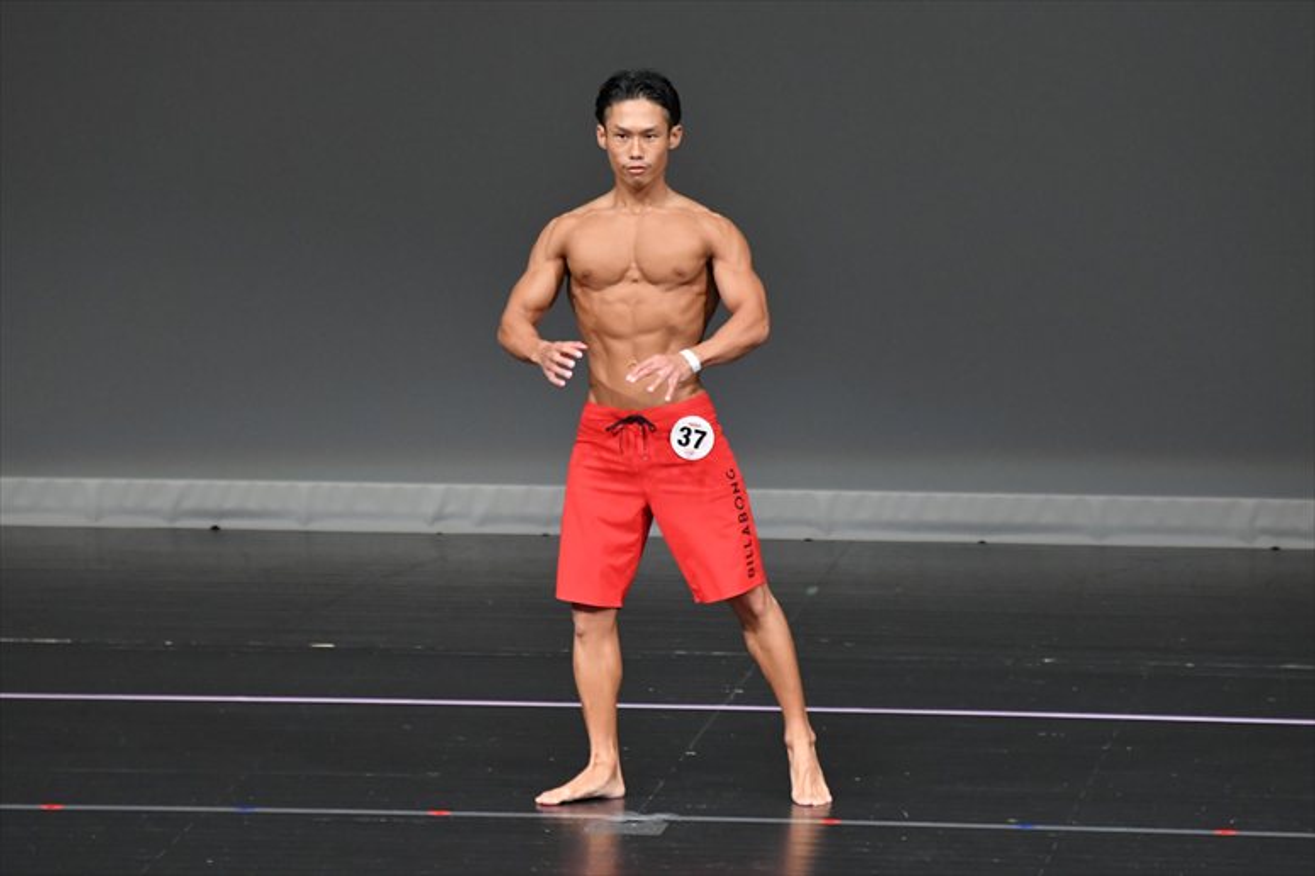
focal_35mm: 345
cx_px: 658
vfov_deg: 4.0
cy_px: 438
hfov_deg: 6.0
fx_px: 12596
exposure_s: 1/400
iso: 4000
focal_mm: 230
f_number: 5.6
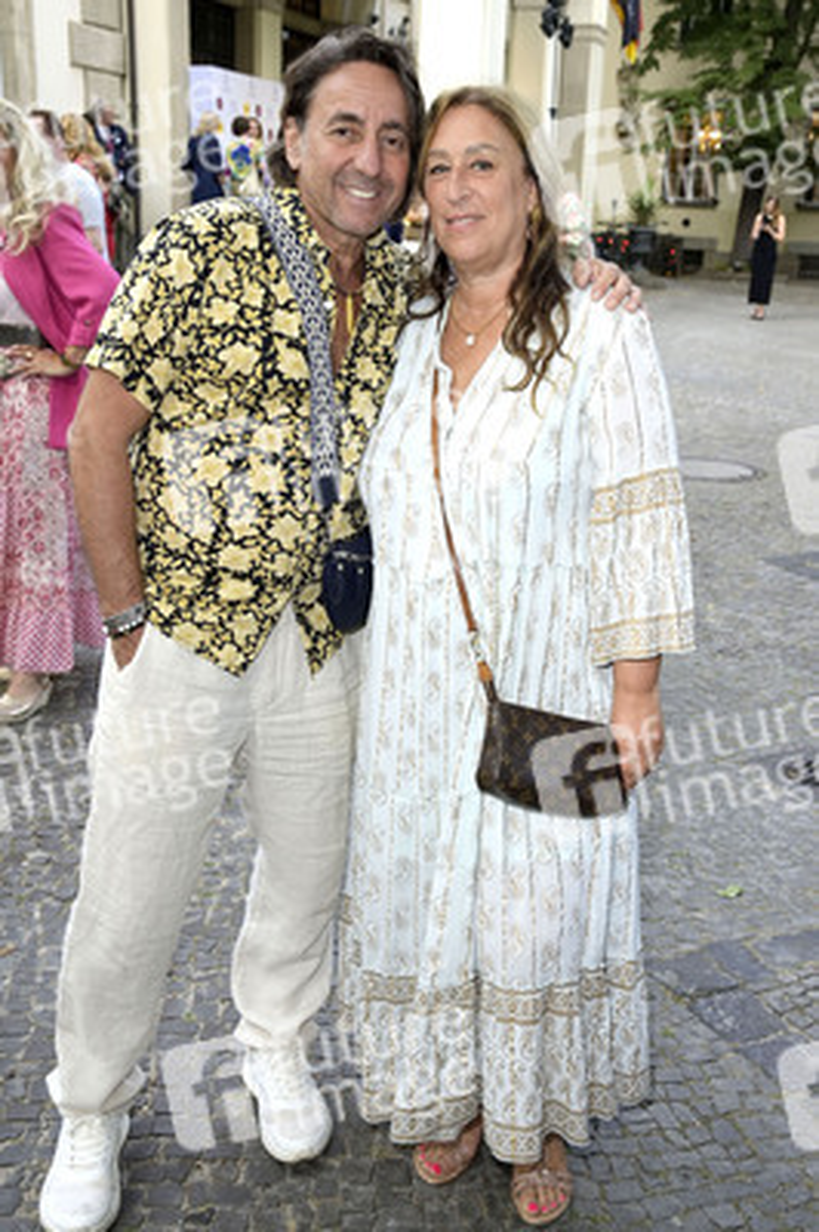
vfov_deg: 54.5
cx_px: 410
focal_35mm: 35
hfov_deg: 37.8
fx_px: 1196
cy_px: 616
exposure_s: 1/100
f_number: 6.3
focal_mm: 35
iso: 640
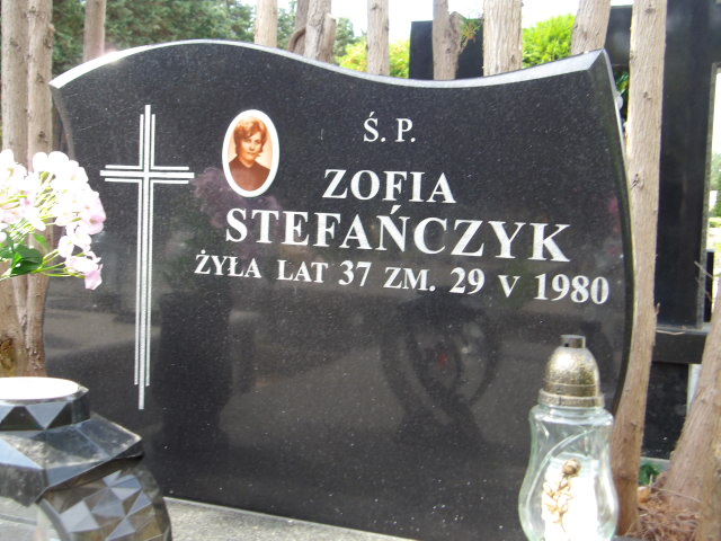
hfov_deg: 44.8
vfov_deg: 34.3
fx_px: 875
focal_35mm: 42
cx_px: 360
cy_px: 270
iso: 100
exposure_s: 1/96
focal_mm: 7.6
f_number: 3.7
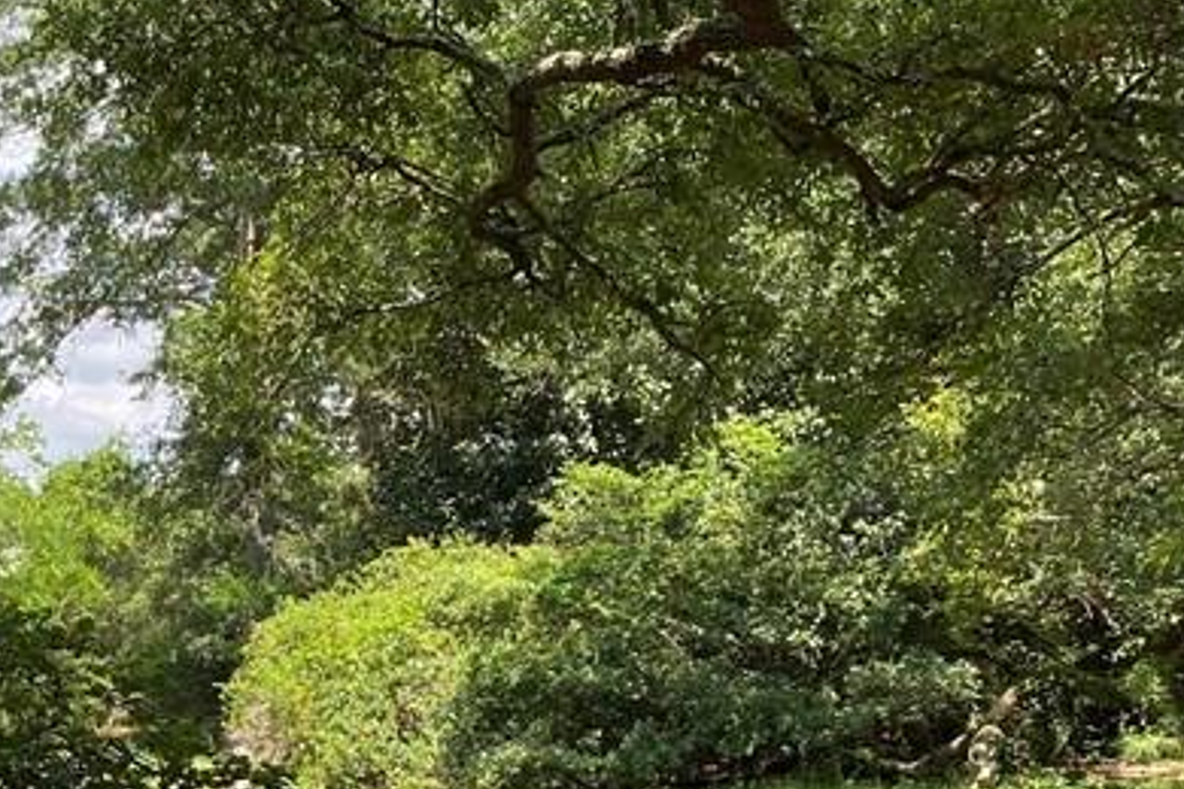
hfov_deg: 26.2
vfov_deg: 19.0
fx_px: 2335
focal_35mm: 71
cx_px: -128
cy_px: 643
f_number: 1.8
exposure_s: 1/724
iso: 32
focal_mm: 4.25
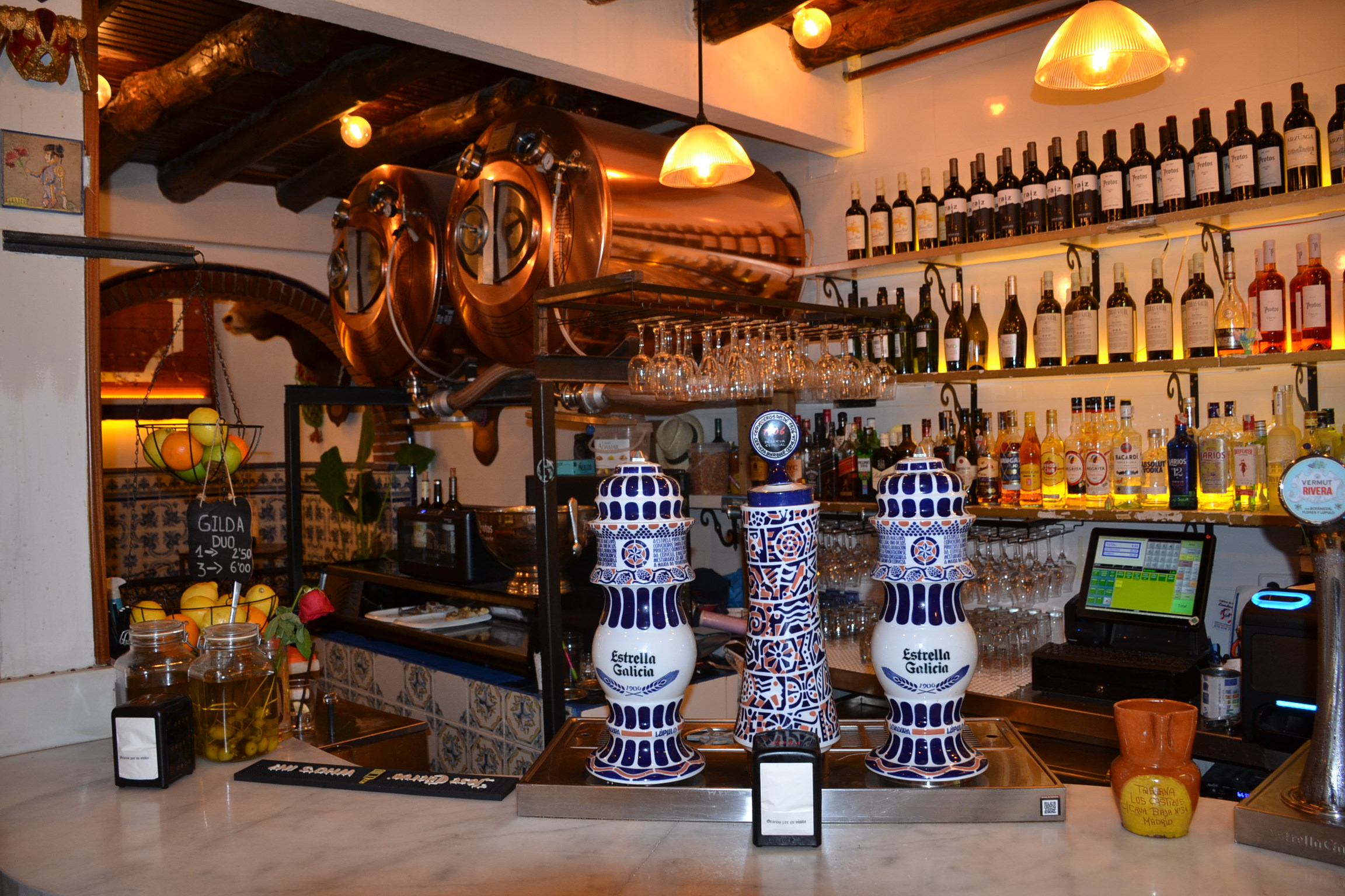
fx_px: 1009
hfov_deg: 67.4
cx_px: 672
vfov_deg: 47.9
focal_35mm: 27
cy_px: 448
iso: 400
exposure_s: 1/60
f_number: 3.5
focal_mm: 18
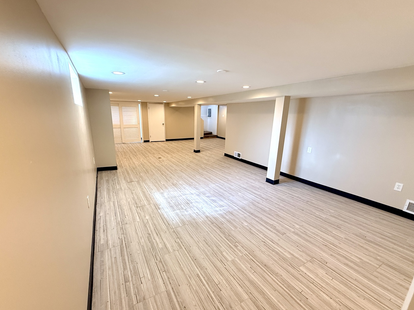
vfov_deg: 81.7
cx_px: 201
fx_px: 179
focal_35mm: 15
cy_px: 158
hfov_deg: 98.1
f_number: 2.2
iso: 200
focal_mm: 2.22
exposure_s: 1/120
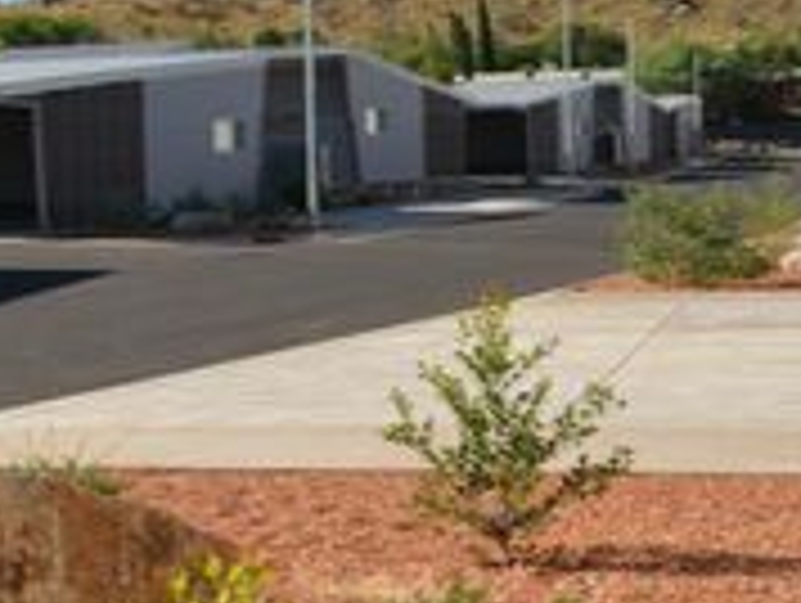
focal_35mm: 76
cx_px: 0
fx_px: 1761
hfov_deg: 24.5
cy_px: 119
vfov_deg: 19.2
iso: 100
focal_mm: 20
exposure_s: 1/250
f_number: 9
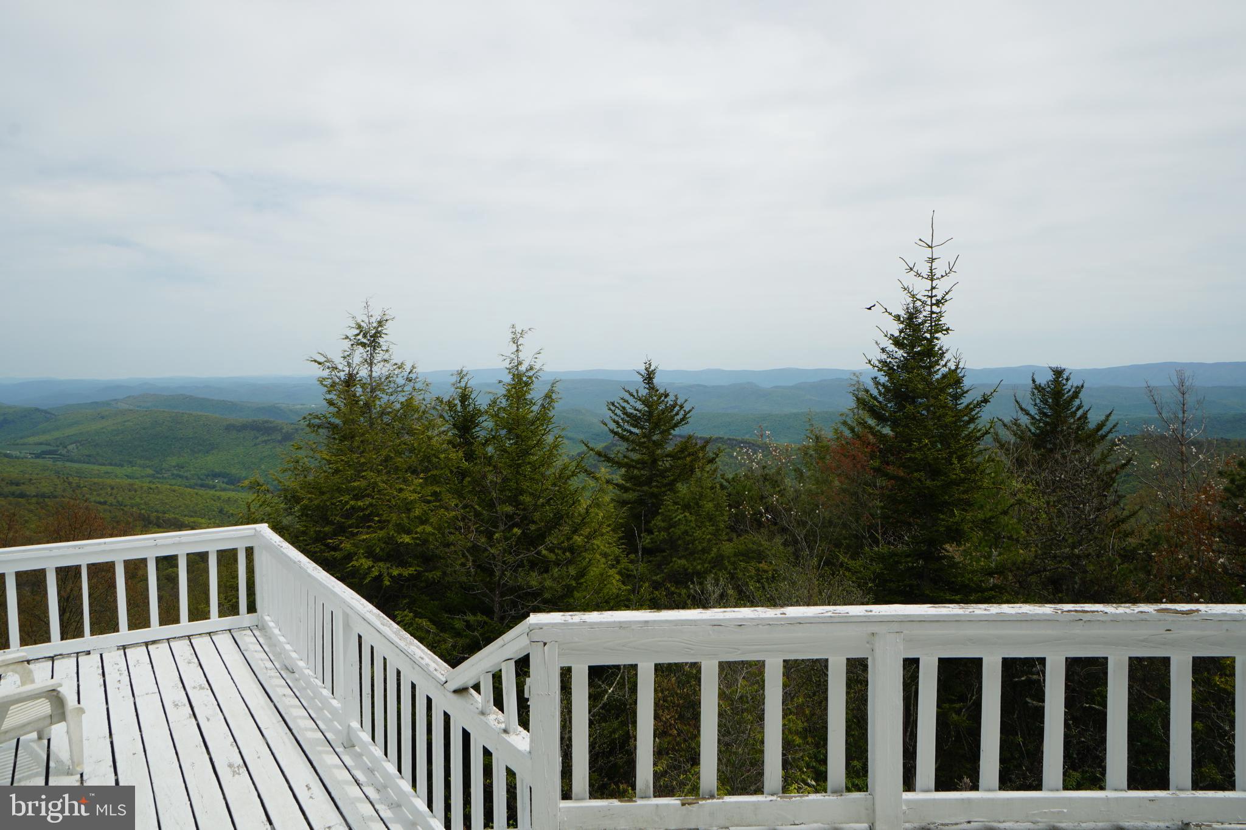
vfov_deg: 50.4
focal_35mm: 26
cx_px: 623
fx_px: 882
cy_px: 415
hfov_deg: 70.4
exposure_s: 1/160
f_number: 11
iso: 100
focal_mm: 17
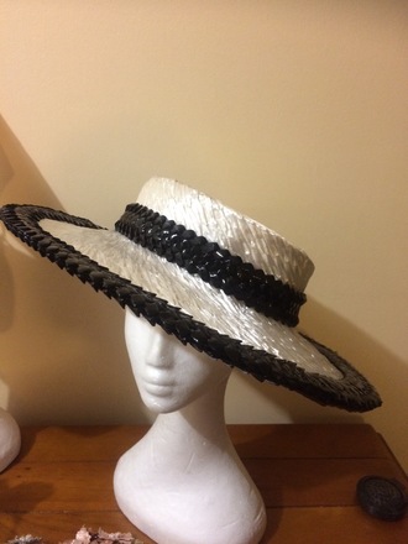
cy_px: 272
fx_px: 456
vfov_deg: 61.7
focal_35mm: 29
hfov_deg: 48.2
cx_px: 204
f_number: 2.2
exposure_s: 1/25
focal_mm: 4.15
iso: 320
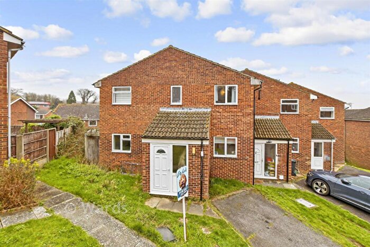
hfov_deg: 100.4
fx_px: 154
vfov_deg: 77.4
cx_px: 185
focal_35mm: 15
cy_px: 124
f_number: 7.1
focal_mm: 10
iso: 160
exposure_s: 1/160
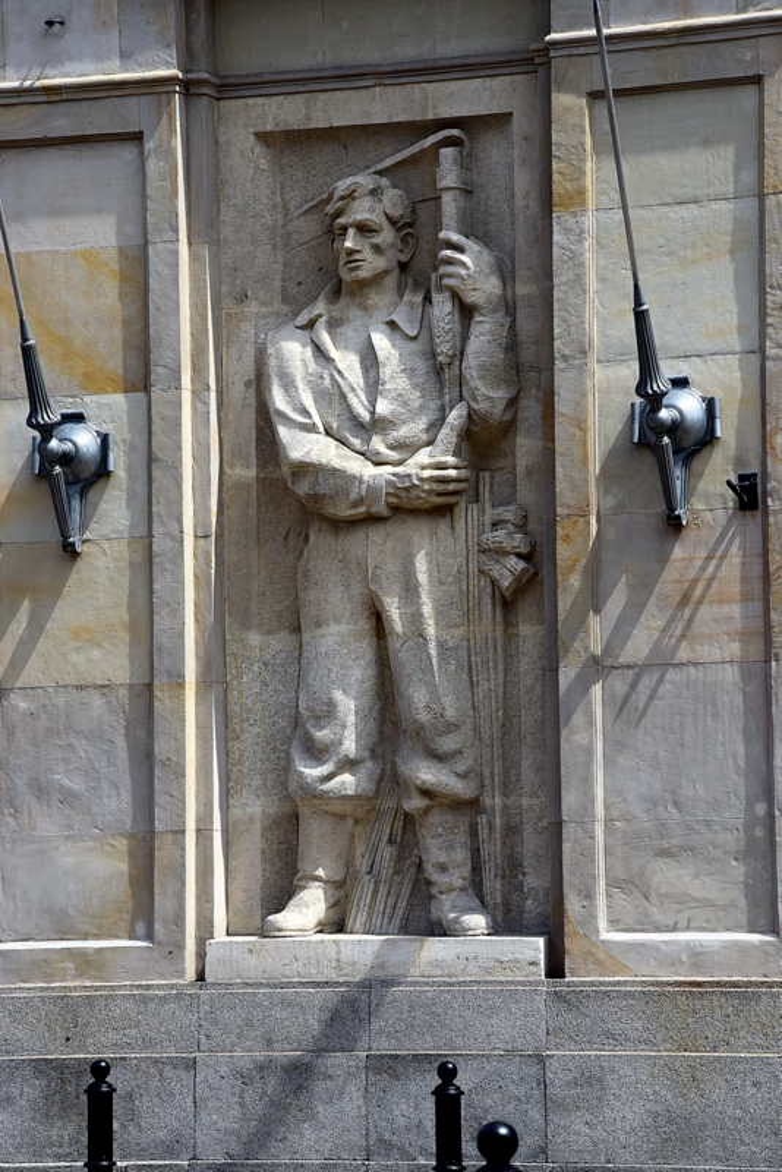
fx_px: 4395
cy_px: 586
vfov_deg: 15.2
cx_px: 391
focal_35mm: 135
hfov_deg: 10.2
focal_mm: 90
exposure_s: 1/500
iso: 320
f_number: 11
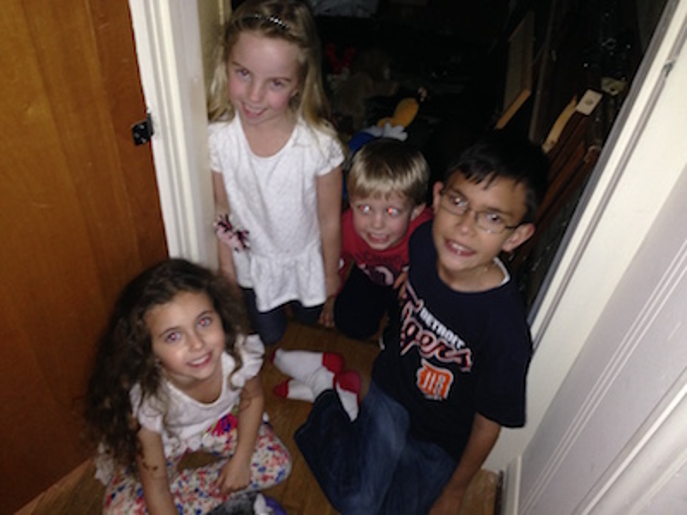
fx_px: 655
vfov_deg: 42.9
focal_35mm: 33
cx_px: 344
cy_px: 258
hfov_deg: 55.4
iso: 200
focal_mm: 4.12
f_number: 2.4
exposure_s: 1/16
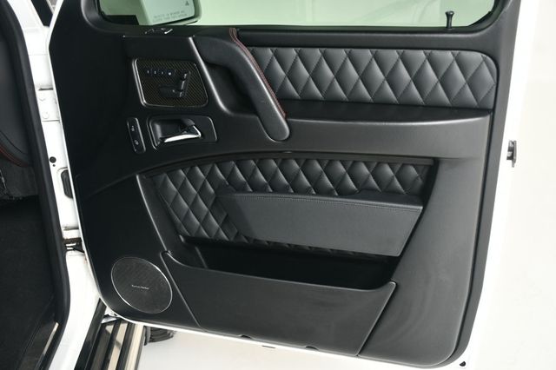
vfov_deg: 36.8
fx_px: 556
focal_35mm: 36
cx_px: 278
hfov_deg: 53.2
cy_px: 185
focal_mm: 24
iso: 100
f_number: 4.5
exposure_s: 1/160
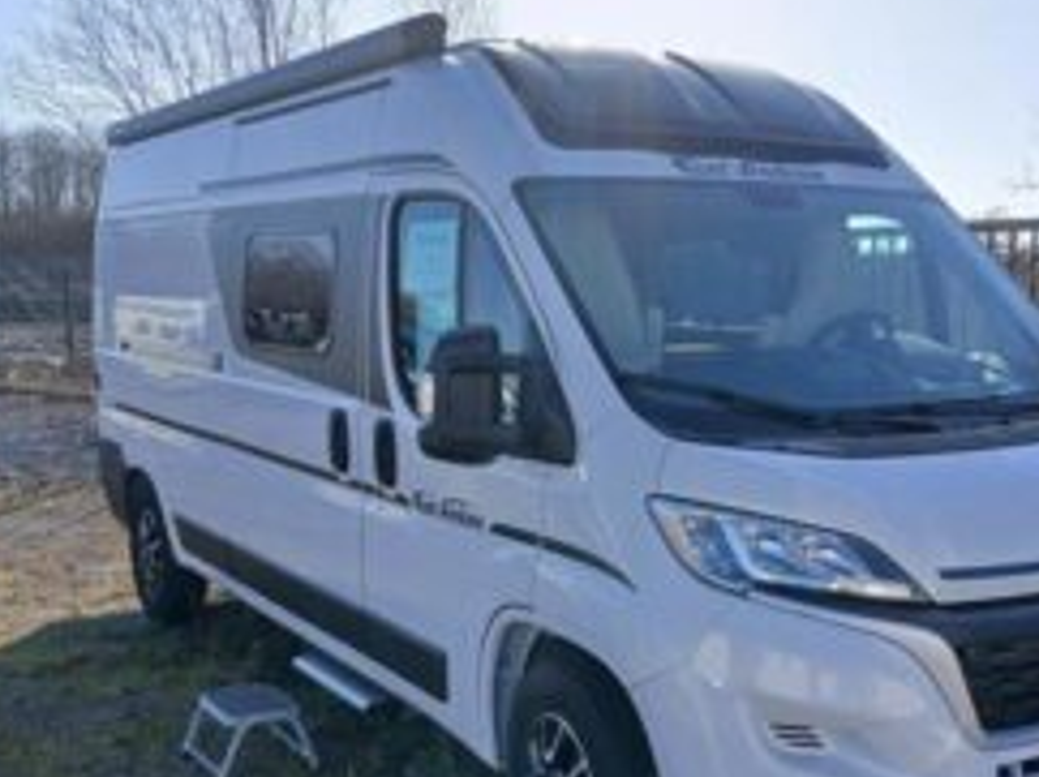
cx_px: 597
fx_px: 1289
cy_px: 507
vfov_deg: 33.3
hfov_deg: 43.8
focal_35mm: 43
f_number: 1.8
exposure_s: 1/463
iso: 20
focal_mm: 3.98
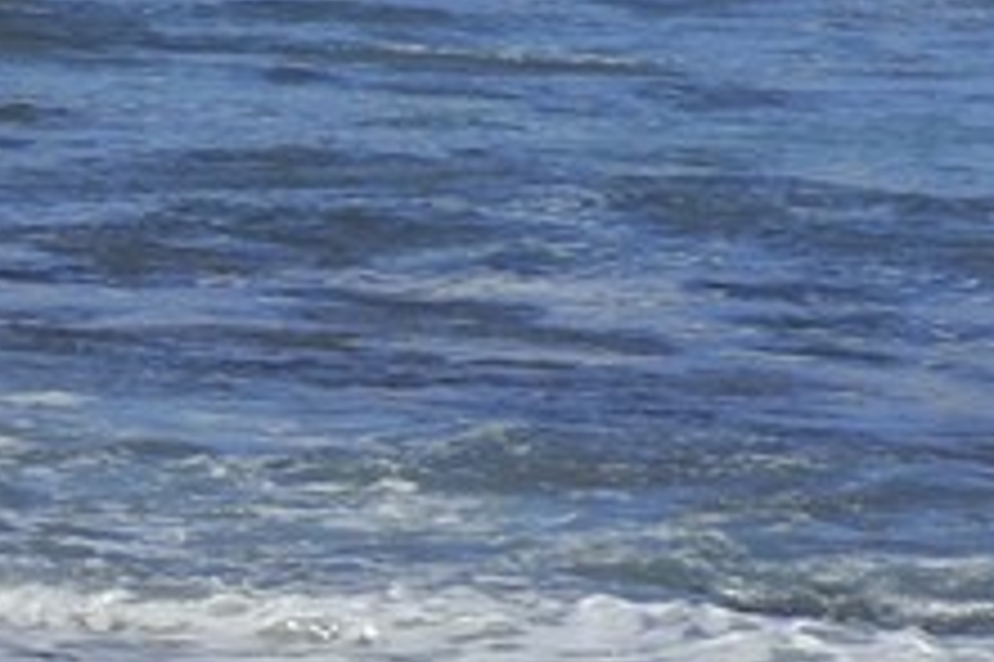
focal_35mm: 1451
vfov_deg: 0.9
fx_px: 40033
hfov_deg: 1.4
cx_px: -2591
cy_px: -1189
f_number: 16
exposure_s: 1/250
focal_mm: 200
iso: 200
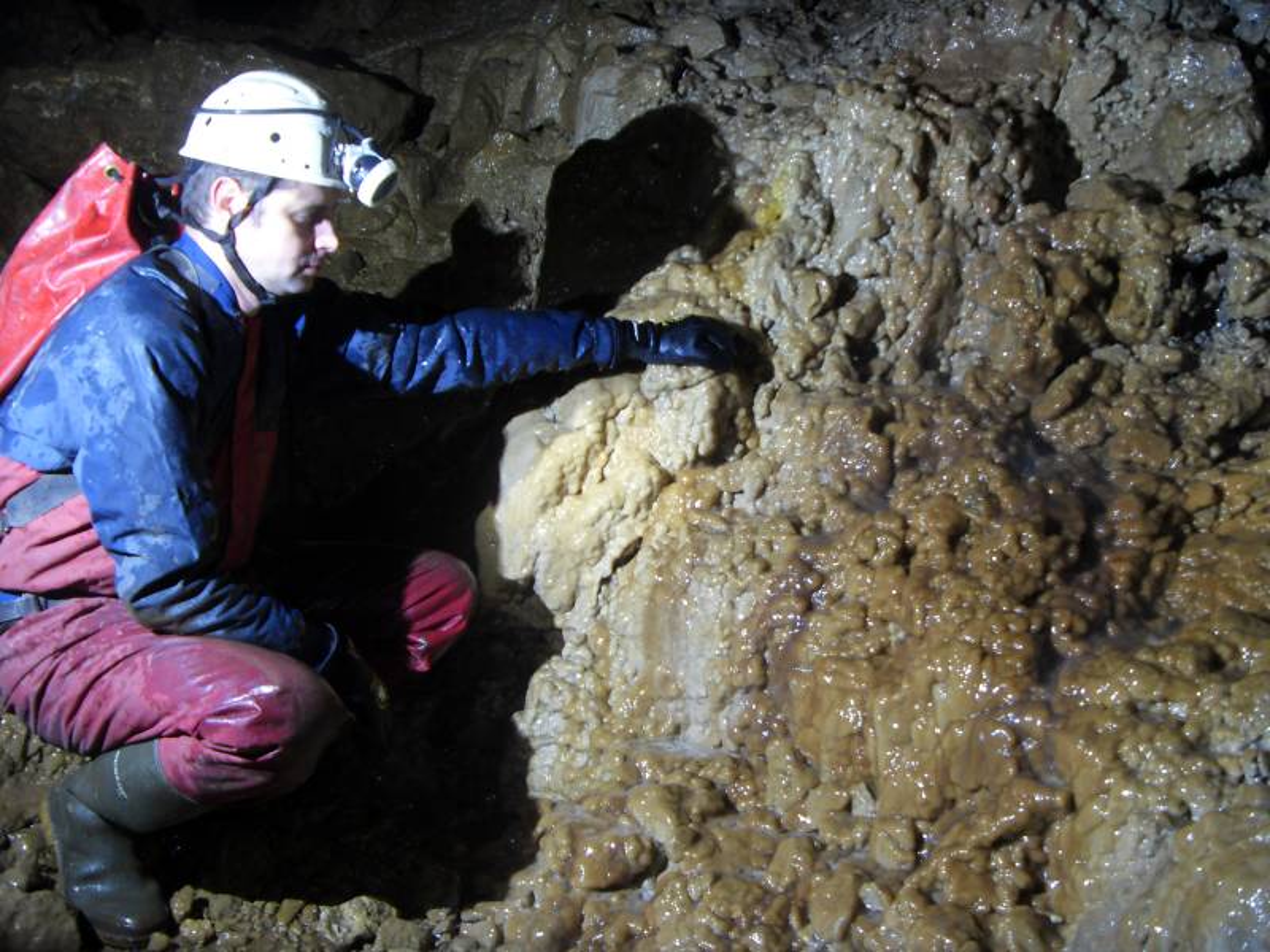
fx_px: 1431
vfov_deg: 36.8
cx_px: 635
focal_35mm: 39
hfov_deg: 47.9
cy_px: 476
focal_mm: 6.6
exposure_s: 2
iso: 80
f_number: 3.5
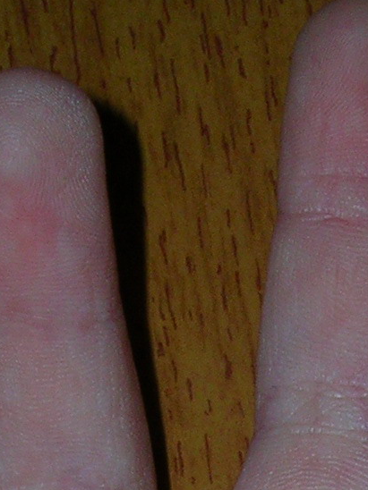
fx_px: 2438
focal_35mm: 172
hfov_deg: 8.6
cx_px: 235
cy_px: 907
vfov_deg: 10.7
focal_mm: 7.1
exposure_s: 1/60.1
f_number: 6.1
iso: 50
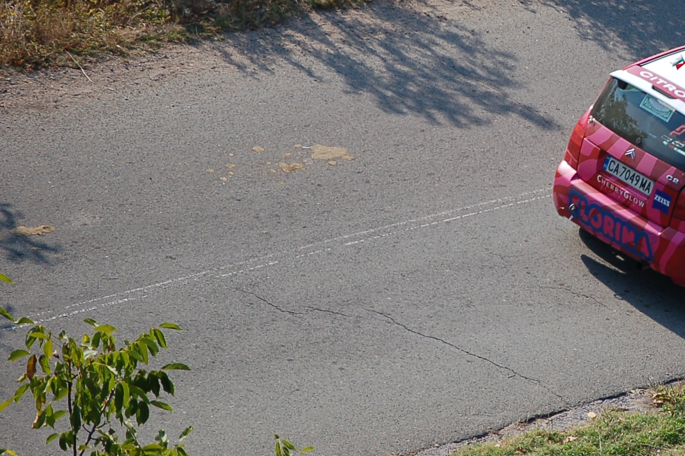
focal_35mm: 334
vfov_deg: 4.1
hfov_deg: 6.2
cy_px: 187
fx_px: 6349
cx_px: 693
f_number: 4.8
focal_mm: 102
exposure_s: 1/1000
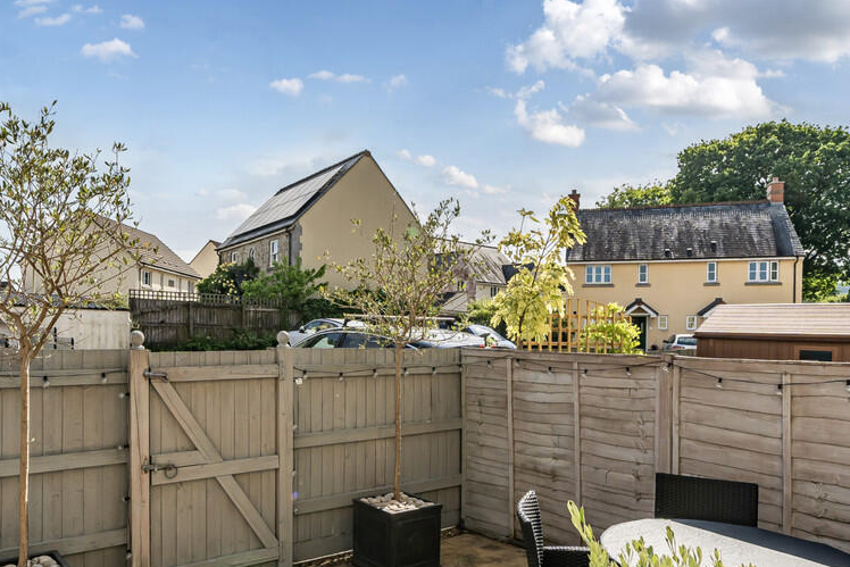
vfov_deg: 49.5
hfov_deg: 69.2
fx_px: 614
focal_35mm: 26
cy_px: 316
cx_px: 386
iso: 400
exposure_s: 1/1000
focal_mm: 13
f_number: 8
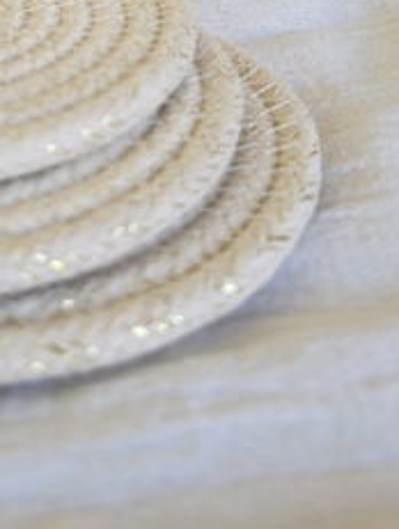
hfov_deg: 26.8
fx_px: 812
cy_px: -42
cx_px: 55
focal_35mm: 53
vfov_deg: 32.2
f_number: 1.7
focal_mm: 6.3
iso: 100
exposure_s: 1/100
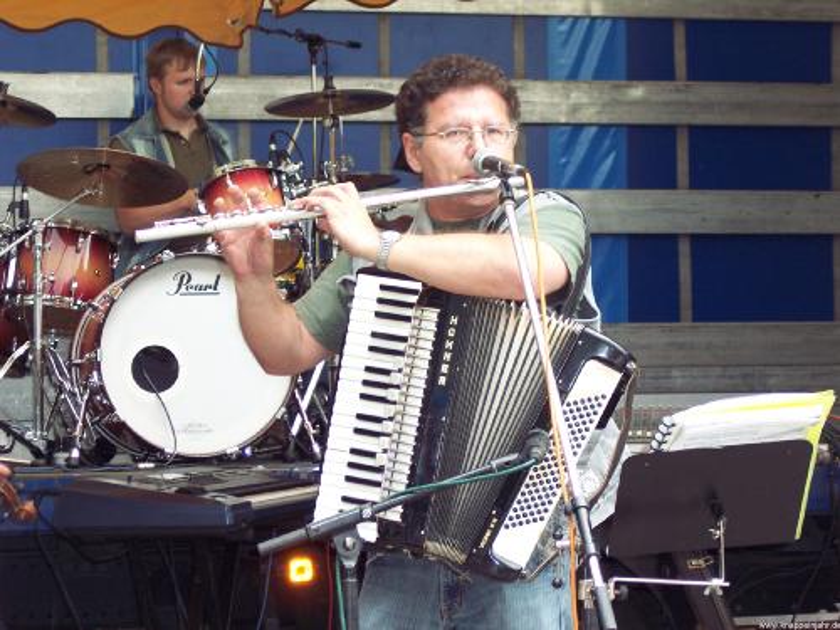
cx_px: 420
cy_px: 315
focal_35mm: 117
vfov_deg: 12.7
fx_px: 2839
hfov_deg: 16.8
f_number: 4.8
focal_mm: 24
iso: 140
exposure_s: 1/125
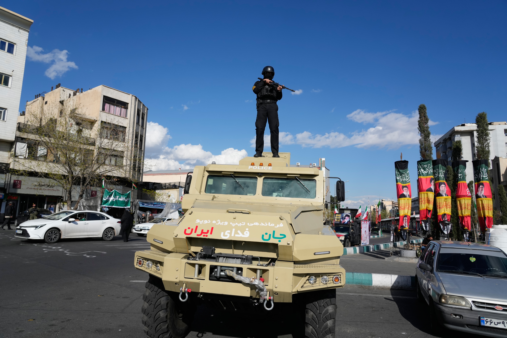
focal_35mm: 24
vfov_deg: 53.1
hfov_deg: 73.7
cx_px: 254
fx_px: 338
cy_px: 169
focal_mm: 24
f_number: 5.6
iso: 500
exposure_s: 1/4000
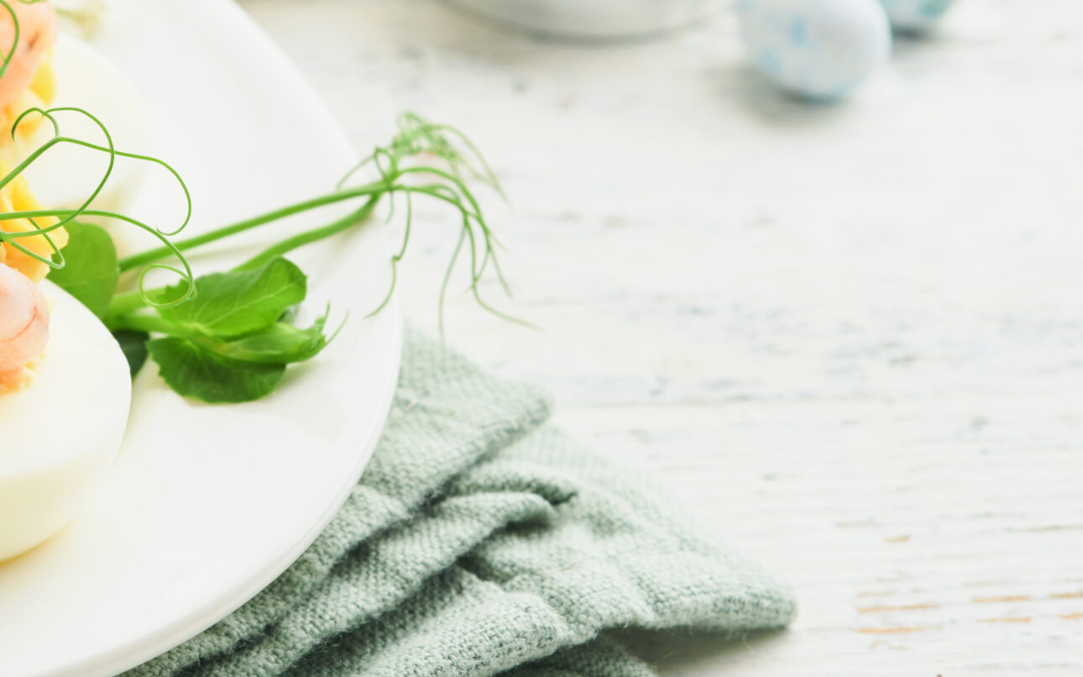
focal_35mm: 182
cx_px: 249
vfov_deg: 7.2
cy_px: 181
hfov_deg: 11.5
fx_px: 5371
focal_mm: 60
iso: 160
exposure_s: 1/160
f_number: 7.1
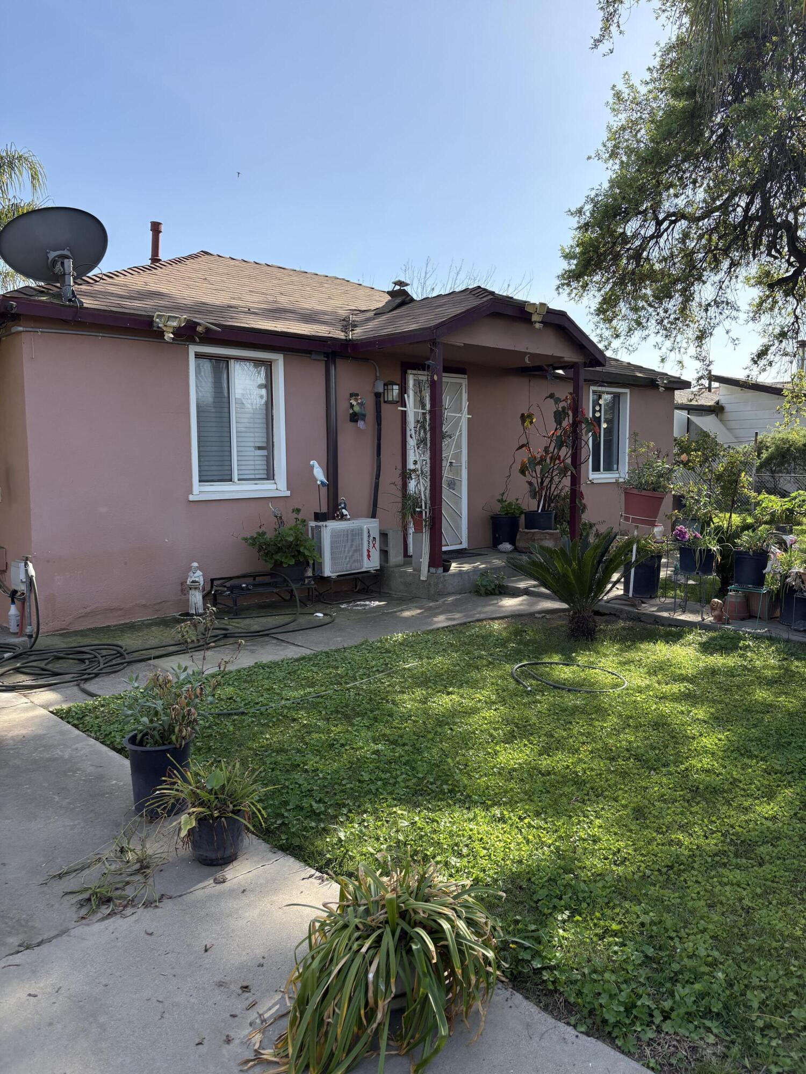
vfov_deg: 67.3
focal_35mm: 26
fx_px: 807
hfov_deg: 53.1
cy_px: 537
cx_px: 403
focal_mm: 5.96
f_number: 1.6
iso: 64
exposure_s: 1/2141
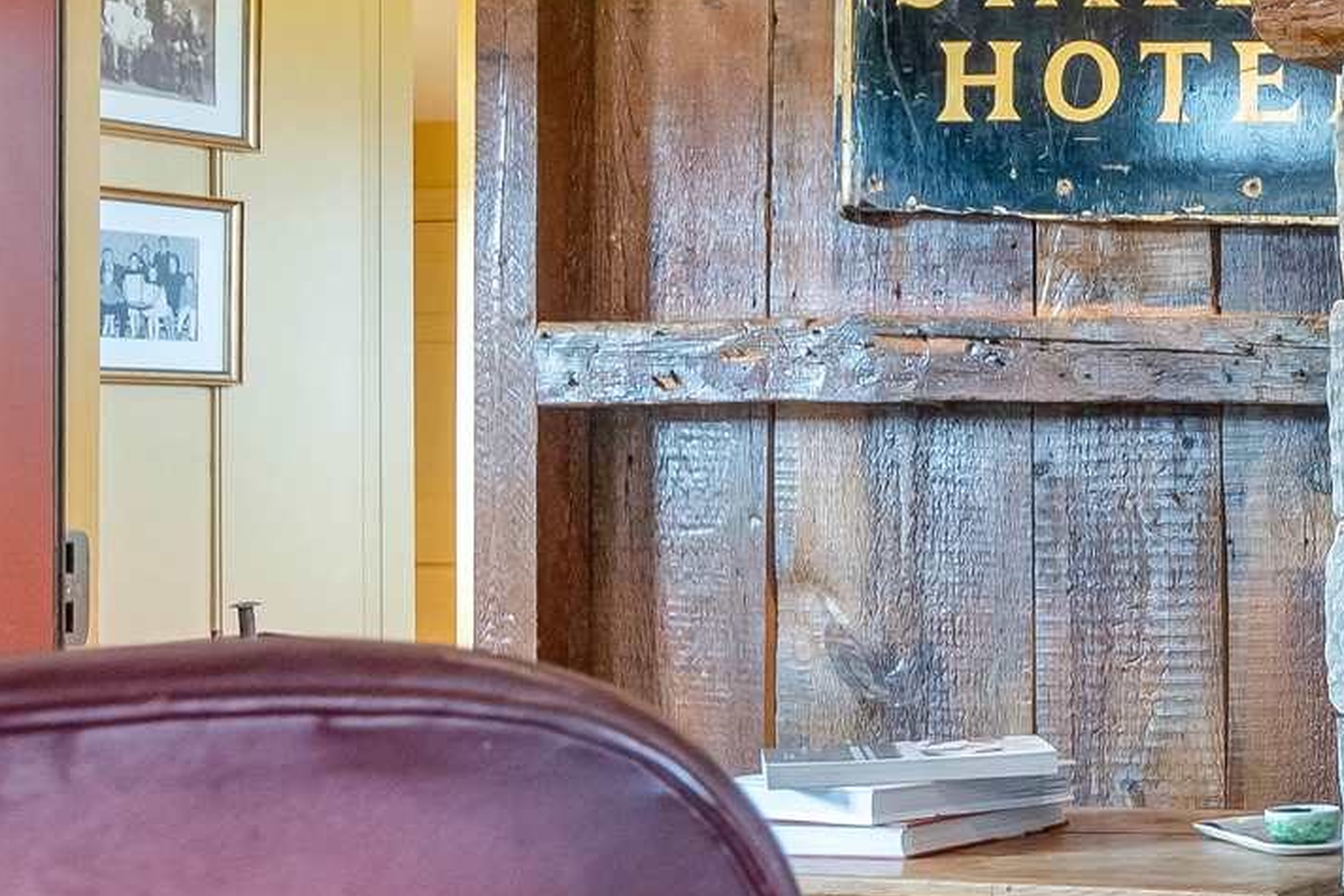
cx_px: 2229
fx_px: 2576
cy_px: 523
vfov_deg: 19.7
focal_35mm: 69
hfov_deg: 21.9
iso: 800
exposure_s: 1/6
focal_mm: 16
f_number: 8
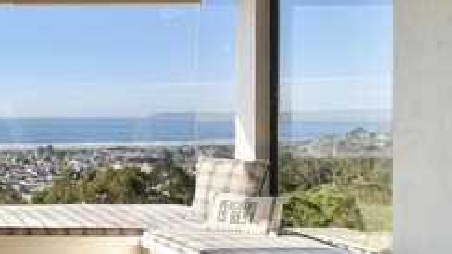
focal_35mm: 44
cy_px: 125
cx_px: -126
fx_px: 527
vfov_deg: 27.1
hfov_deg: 34.2
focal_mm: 16
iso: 400
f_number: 10
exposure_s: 1/500
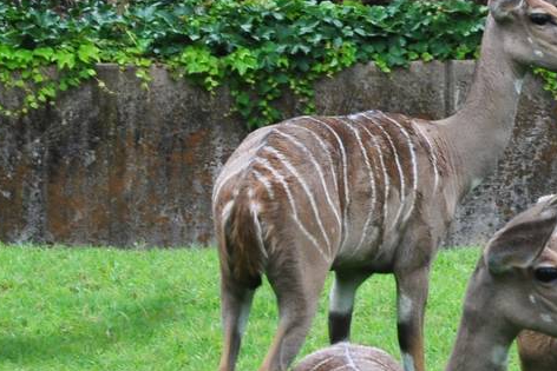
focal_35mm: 864
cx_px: 853
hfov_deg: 2.4
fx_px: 13371
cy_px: 249
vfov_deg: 1.6
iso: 400
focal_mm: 170
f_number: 9
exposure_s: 1/160
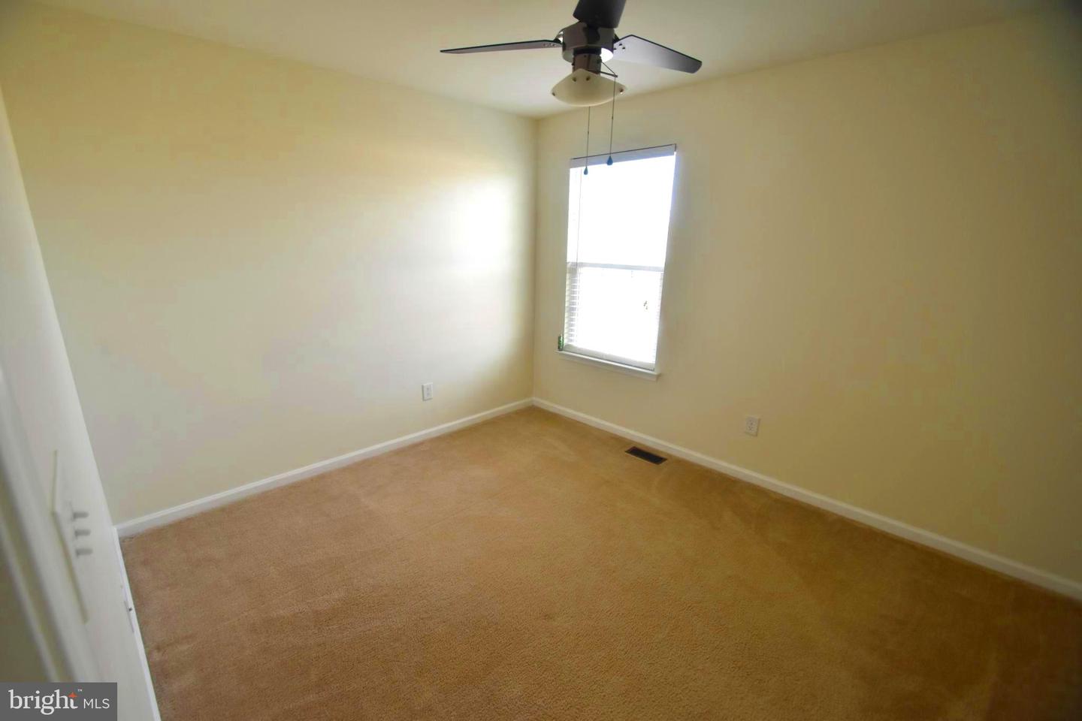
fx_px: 451
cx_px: 541
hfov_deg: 100.4
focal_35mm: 15
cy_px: 360
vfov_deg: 77.3
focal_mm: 10
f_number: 4
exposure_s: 1/80
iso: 400
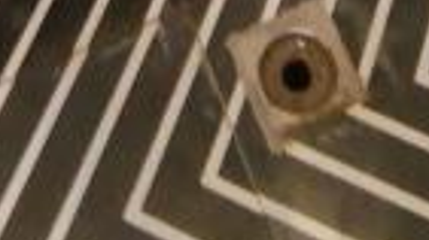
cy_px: -577
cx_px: 219
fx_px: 1193
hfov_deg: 20.4
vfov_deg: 8.6
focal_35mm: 105
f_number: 2.2
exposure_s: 1/20
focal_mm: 2.26
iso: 400
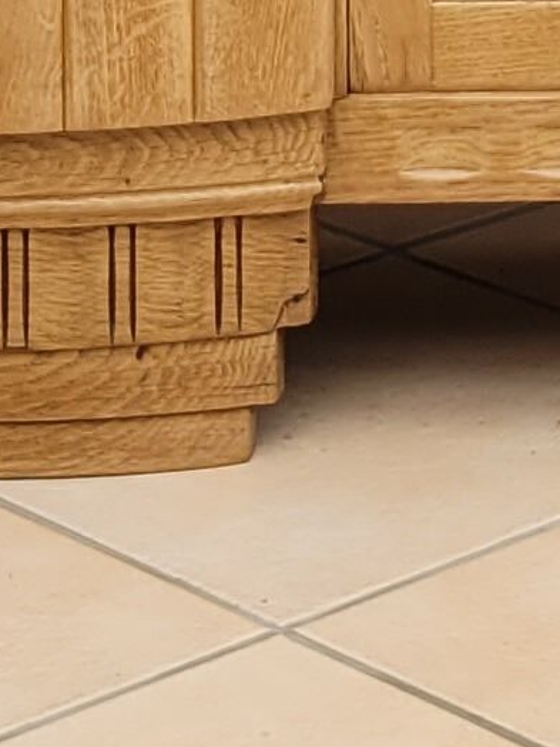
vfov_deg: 8.8
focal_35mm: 200
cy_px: -1186
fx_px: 4314
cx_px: 891
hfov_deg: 7.3
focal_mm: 5.4
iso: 40
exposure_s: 1/215
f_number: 1.8
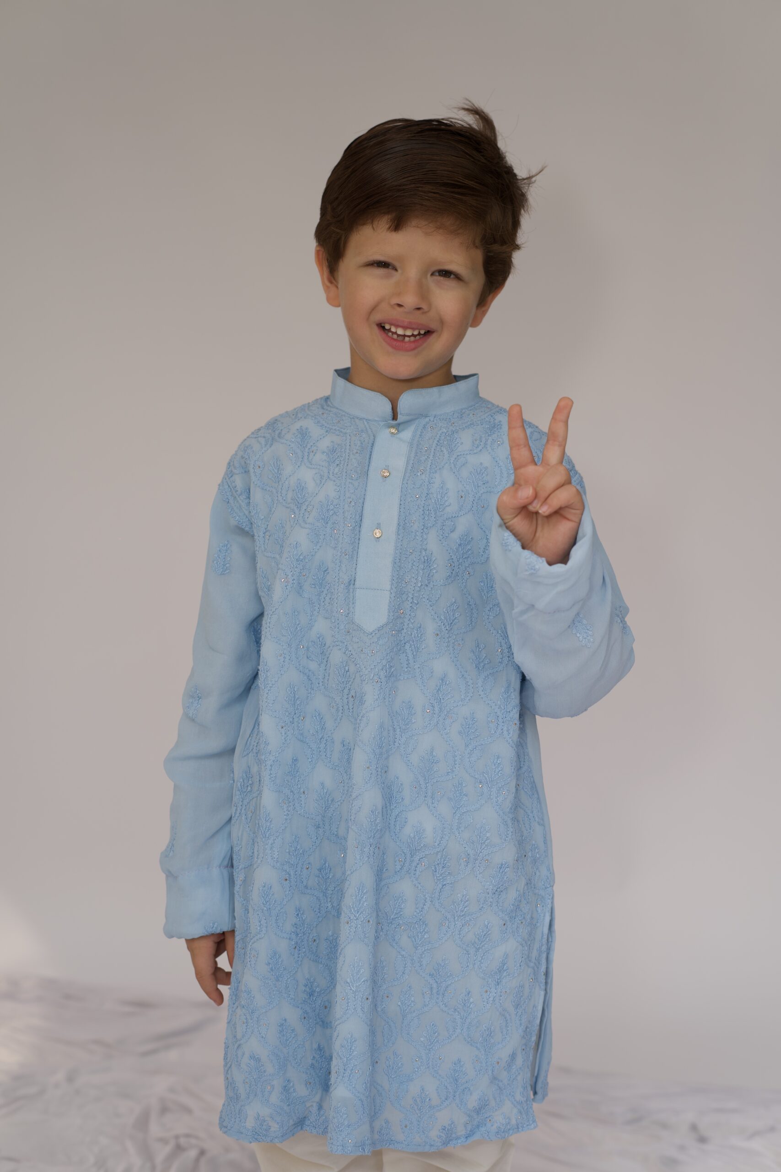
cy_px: 586
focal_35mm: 50
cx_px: 390
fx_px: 1627
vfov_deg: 39.6
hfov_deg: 27.0
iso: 50
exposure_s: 1/250
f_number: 3.5
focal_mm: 50
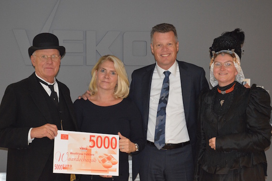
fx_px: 544
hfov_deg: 28.1
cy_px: 90
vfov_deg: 18.9
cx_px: 136
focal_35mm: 72
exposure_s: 1/60
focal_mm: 48
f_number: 5.6
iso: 3200
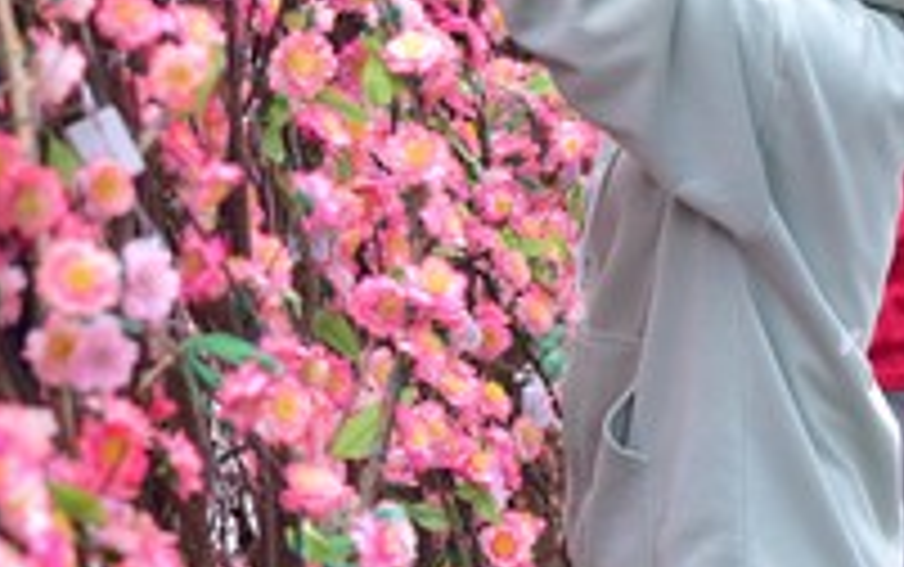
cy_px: -108
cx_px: -76
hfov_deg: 12.5
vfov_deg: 7.9
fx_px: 4069
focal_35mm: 165
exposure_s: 1/320
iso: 100
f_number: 2.8
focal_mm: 50
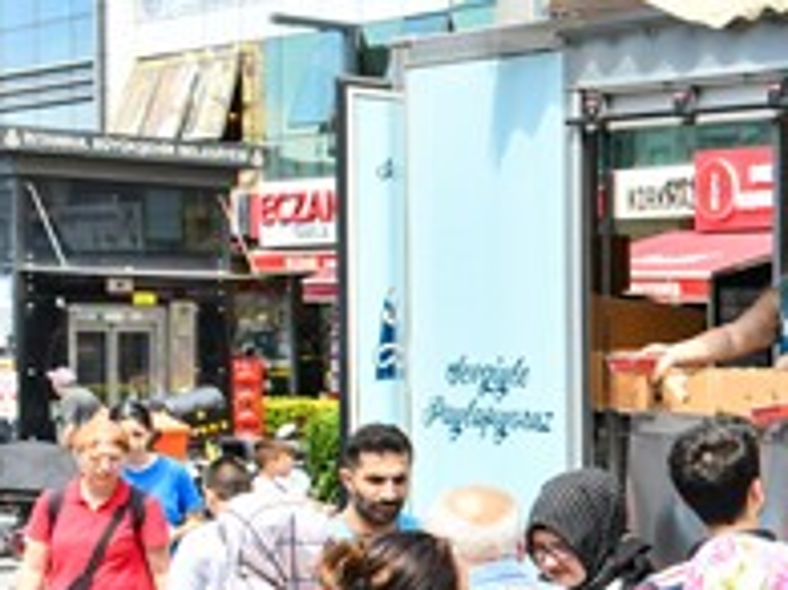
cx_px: 1164
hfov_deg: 22.7
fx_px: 1615
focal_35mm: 71
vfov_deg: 20.3
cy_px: 513
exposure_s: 1/250
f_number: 6.3
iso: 200
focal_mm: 24
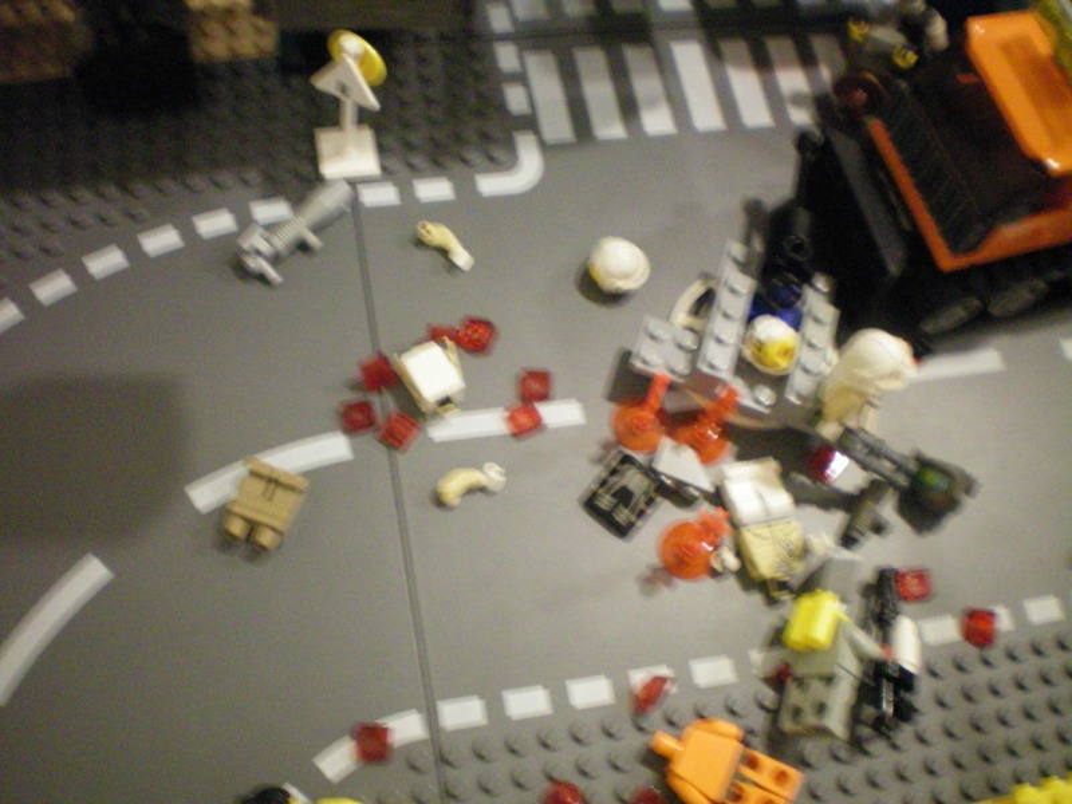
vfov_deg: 37.7
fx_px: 1177
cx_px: 536
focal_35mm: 38
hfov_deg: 49.0
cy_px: 402
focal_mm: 6.3
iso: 400
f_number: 3.1
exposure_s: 1/13
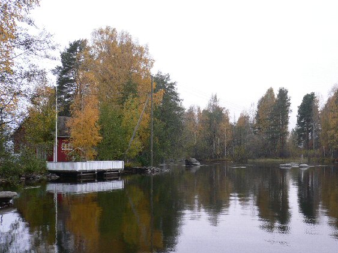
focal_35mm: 46
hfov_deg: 41.1
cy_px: 133
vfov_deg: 31.5
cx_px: 198
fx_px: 449
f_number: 2.8
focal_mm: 5.8
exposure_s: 1/20
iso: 100
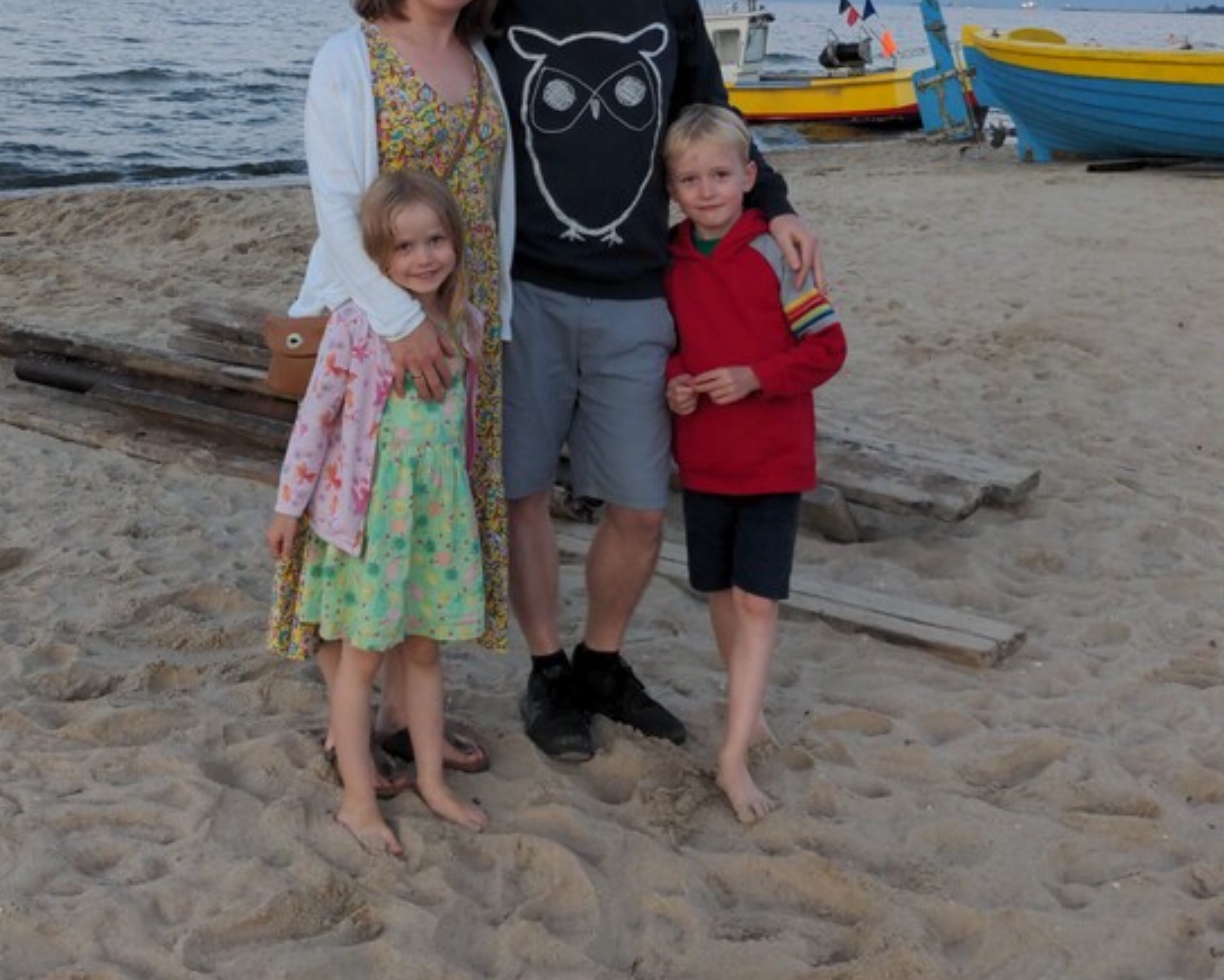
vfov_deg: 31.7
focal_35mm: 46
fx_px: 1667
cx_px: 489
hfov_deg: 40.1
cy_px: 169
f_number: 1.73
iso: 55
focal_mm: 4.38
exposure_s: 1/97
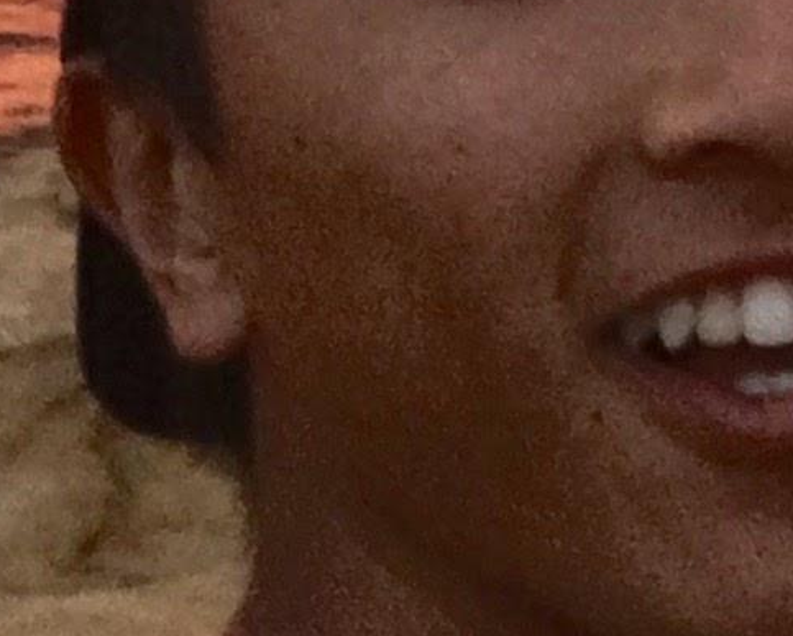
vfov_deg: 9.8
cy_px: -303
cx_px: 1567
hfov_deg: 11.4
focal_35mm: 153
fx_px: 3593
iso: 50
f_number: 2.2
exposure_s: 1/60
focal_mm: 2.65
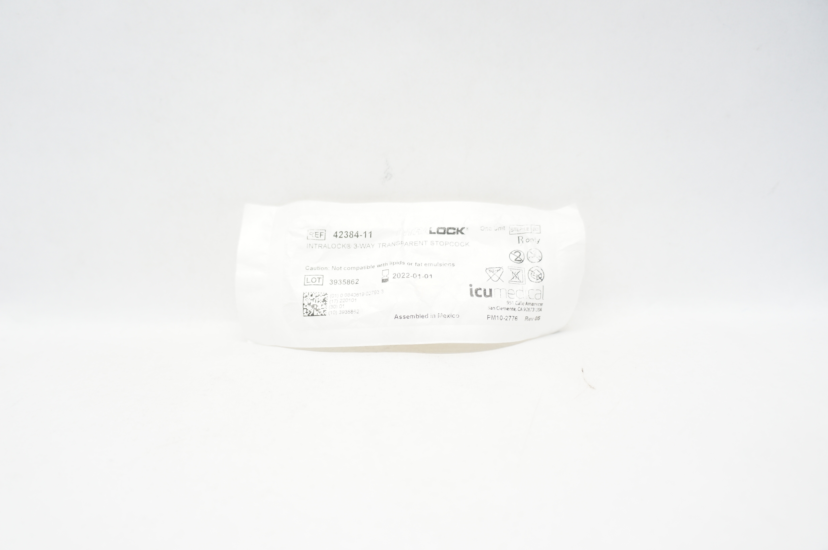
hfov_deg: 67.4
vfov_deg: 47.8
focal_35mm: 27
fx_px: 620
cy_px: 275
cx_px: 414
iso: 400
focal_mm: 18
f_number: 3.5
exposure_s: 1/80
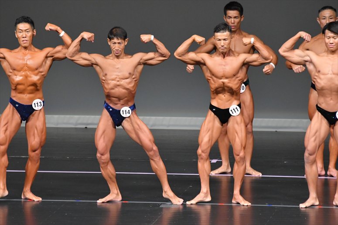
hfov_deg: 6.0
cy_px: 112
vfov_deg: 4.0
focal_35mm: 345
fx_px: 3238
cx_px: 169
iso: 5000
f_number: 5.6
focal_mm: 230
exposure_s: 1/400
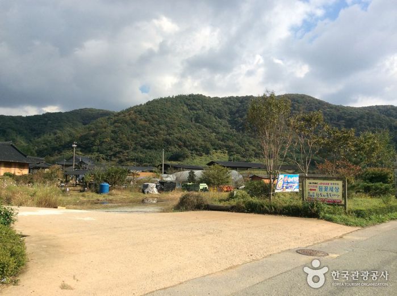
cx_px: 198
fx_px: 378
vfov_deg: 42.8
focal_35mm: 33
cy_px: 148
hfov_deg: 55.4
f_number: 2.4
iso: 32
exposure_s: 1/1431
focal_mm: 3.3
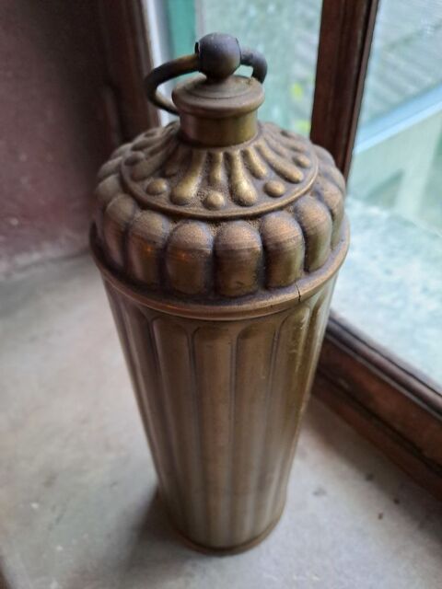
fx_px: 426
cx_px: 221
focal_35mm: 25
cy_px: 294
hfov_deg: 54.9
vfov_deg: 69.4
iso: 320
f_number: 1.8
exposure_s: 1/33
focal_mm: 4.65
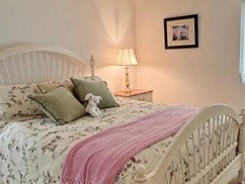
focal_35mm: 37
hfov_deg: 49.7
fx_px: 262
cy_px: 96
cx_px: 151
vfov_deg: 38.7
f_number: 2.2
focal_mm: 2.22
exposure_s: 1/120
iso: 160
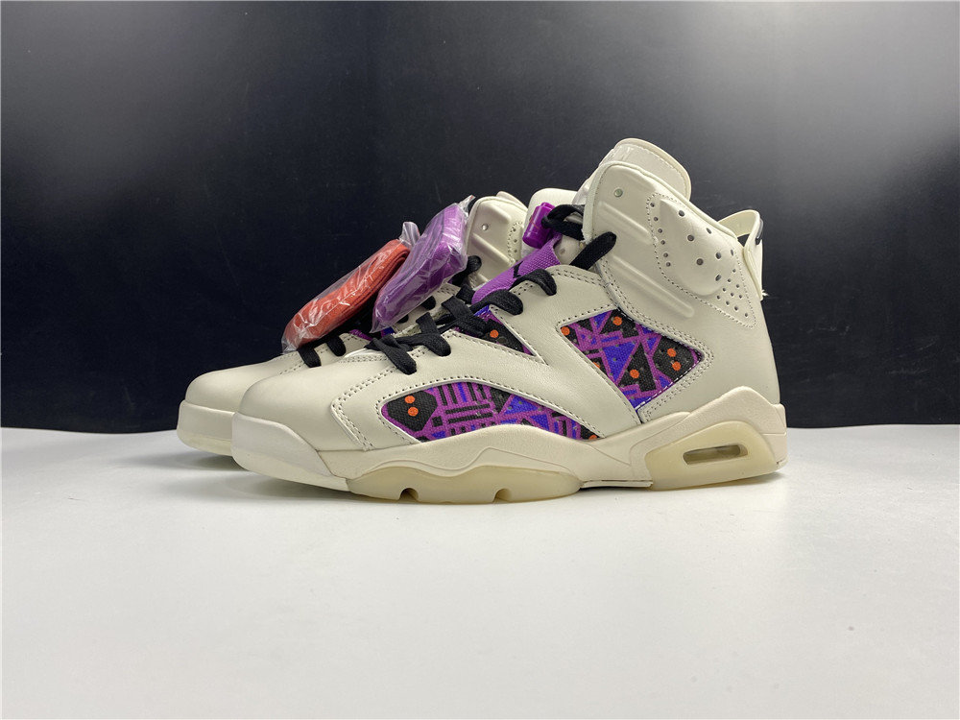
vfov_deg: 53.1
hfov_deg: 67.3
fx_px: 721
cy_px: 360
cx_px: 480
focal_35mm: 26
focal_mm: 4.25
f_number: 1.8
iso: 50
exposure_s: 1/100
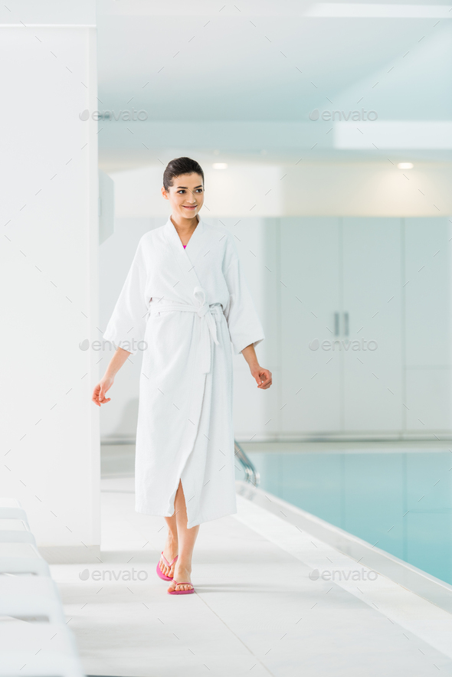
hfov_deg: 11.0
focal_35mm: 125
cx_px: 226
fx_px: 2352
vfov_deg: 16.4
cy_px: 338
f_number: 3.2
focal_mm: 125
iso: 200
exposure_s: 1/200
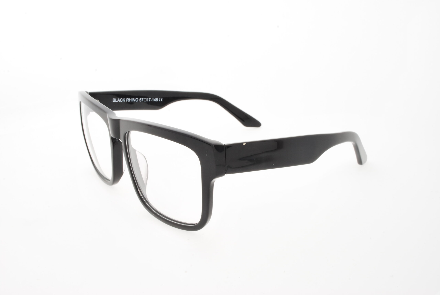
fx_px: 514
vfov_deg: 32.0
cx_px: 220
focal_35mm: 42
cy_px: 148
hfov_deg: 46.3
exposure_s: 1/13
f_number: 20
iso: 100
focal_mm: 28
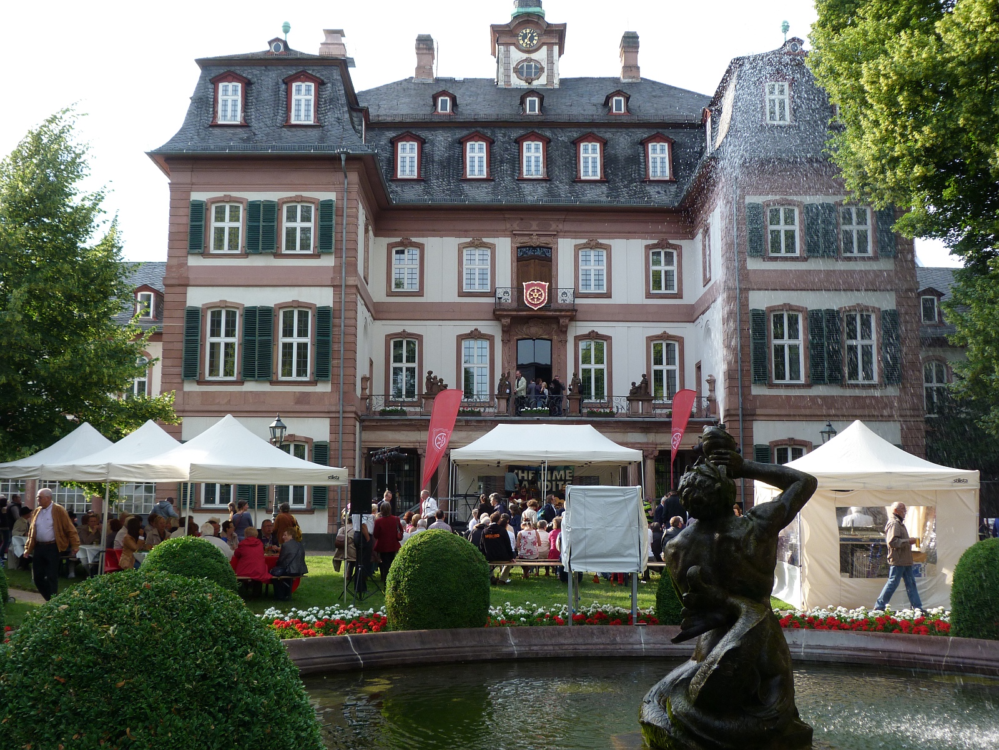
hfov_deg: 50.1
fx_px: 1068
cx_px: 500
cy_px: 375
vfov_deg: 38.7
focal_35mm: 37
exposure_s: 1/160
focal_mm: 6.7
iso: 100
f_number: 4
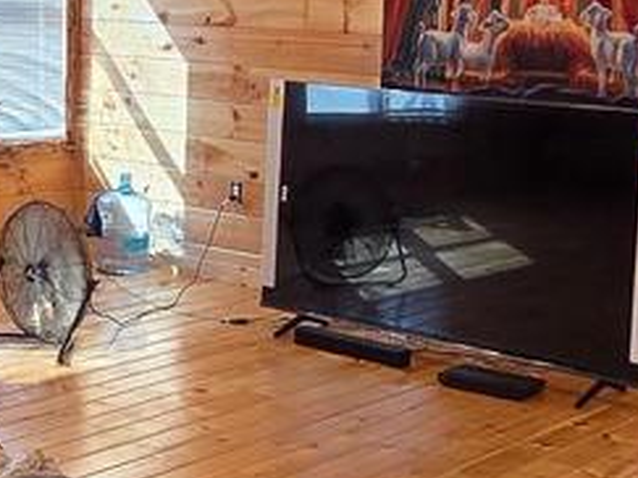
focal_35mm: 77
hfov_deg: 24.5
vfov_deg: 19.0
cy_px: 129
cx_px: 45
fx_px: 1418
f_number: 2.2
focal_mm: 2.2
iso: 100
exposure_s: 1/120
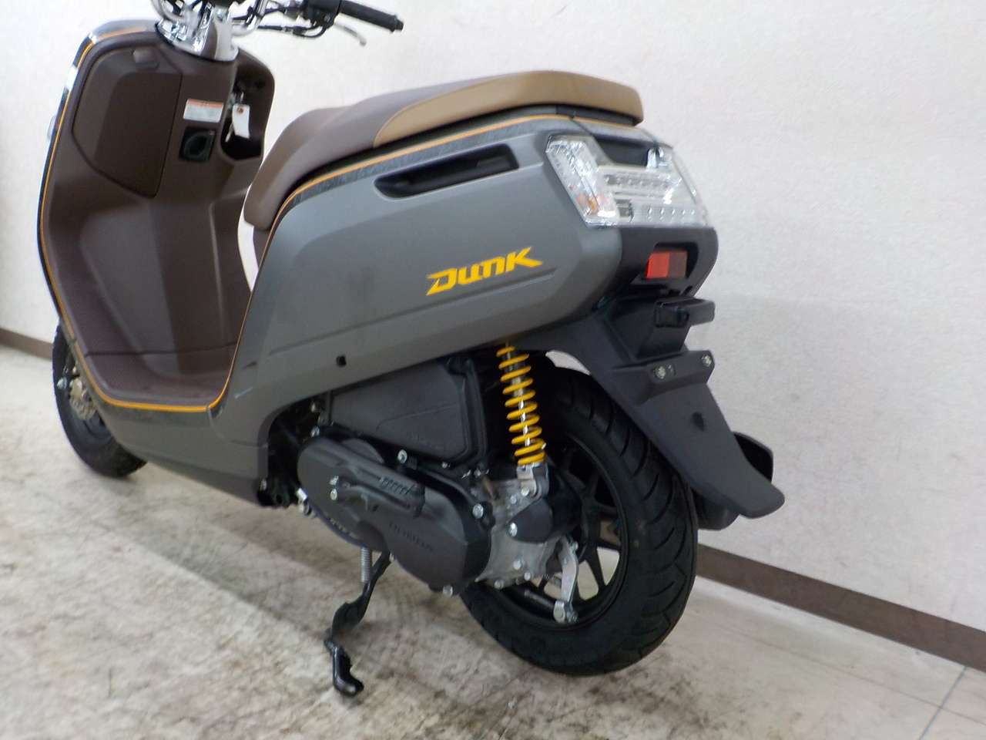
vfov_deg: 46.8
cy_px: 370
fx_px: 855
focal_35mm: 30
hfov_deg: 60.0
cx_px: 493
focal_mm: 4.1
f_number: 3.3
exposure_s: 1/30
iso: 160
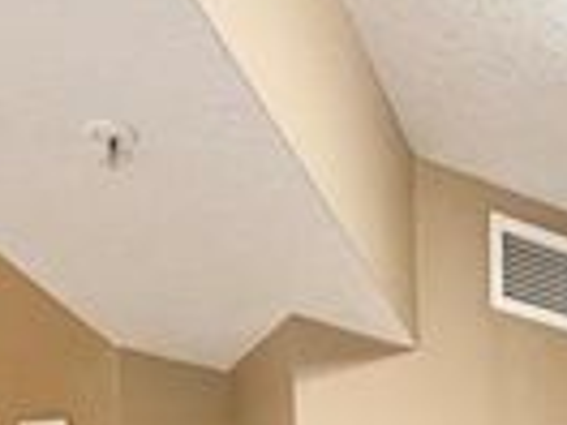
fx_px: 1228
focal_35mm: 75
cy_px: 1013
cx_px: 548
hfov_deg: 24.9
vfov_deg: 13.9
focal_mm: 2.22
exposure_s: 1/120
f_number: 2.2
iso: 250
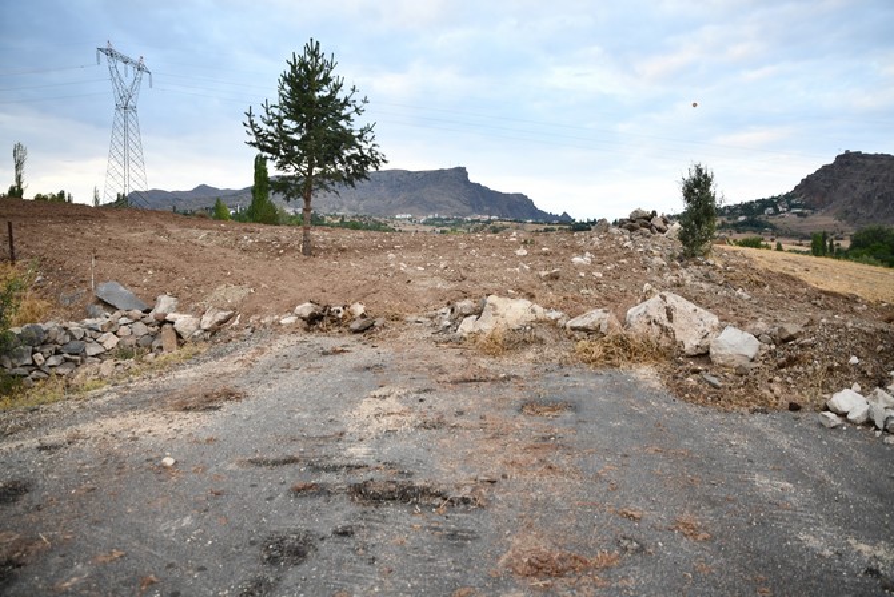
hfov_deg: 73.7
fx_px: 596
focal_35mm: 24
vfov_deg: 53.2
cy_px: 298
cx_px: 447
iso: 640
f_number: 4
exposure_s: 1/160
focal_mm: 24
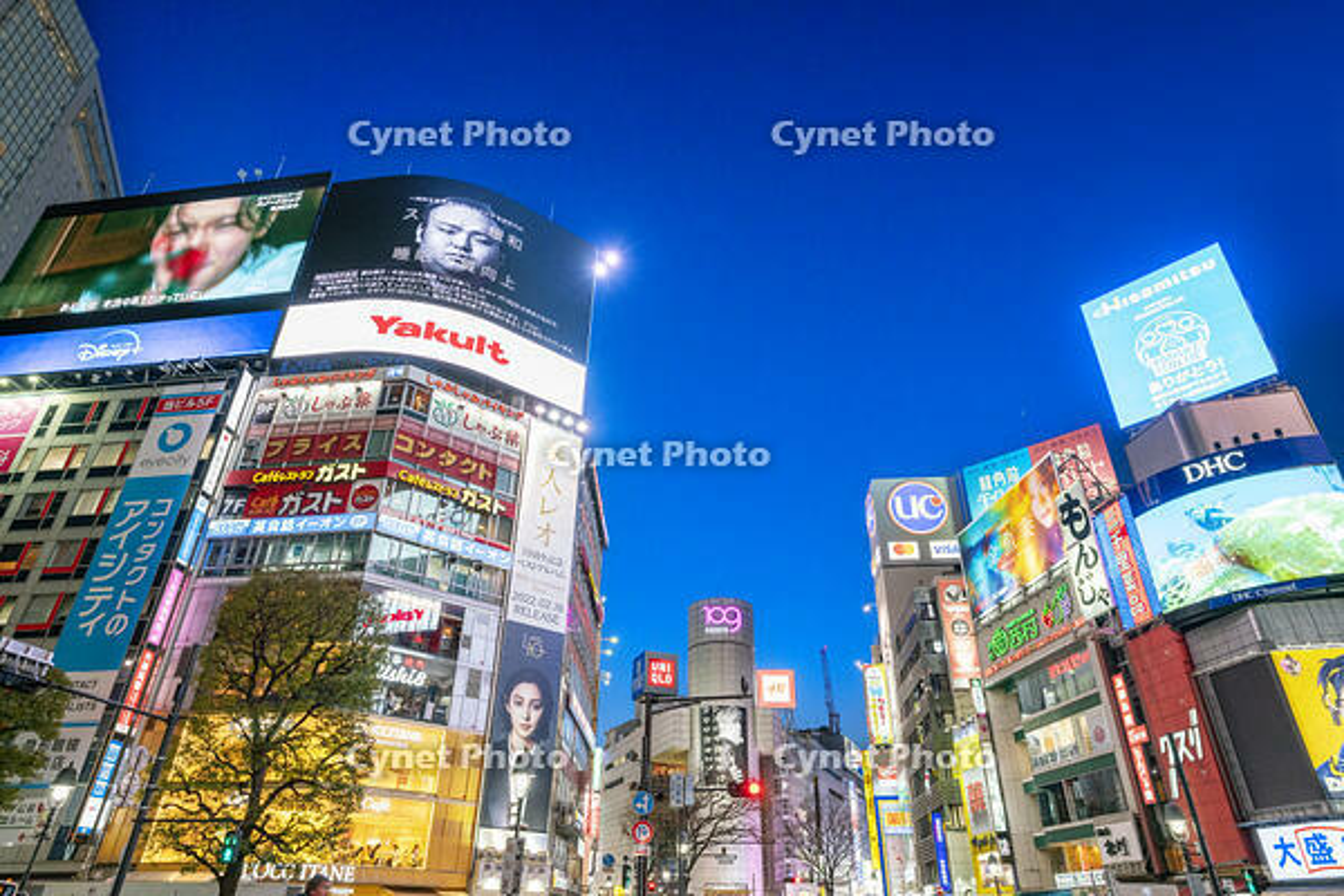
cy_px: 448
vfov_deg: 59.5
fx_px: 784
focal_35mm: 21
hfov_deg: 81.2
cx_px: 672
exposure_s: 1/30
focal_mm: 21
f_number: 5.6
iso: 800
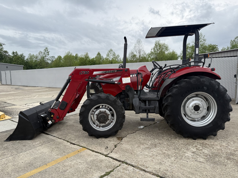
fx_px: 165
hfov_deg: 71.6
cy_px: 89
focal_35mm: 24
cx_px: 119
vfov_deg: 56.8
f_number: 1.78
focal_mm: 6.76
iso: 80
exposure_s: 1/1018
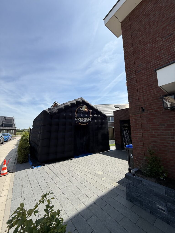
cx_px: 88
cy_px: 116
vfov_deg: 102.1
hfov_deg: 85.7
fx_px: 94
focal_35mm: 14
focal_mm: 2.22
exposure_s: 1/2165
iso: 50
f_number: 2.2
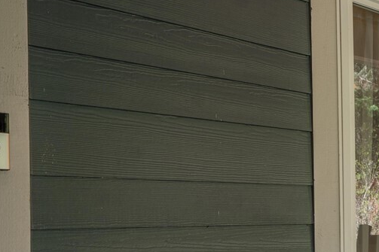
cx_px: 619
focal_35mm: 54
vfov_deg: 24.6
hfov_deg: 24.6
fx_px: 568
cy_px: 205
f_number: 6.3
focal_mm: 16
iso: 160
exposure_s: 1/30
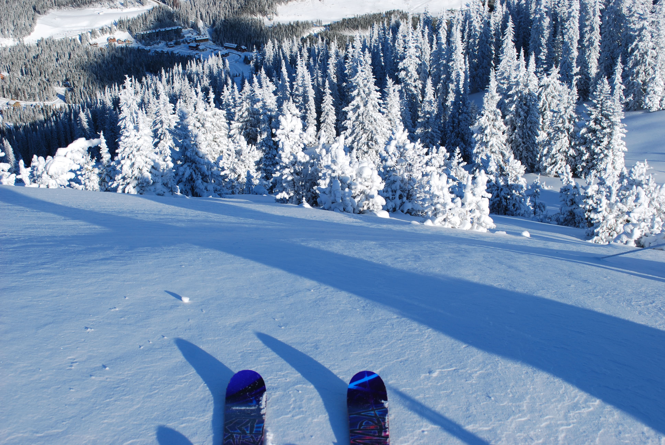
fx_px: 832
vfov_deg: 29.9
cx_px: 332
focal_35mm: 45
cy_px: 222
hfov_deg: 43.6
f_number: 9
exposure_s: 1/320
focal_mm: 30
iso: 100
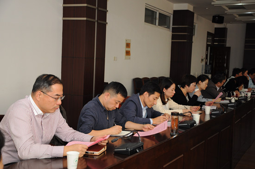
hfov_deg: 37.9
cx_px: 128
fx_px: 371
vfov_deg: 25.7
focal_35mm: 52
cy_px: 84
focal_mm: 35
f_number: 4.5
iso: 560
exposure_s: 1/60
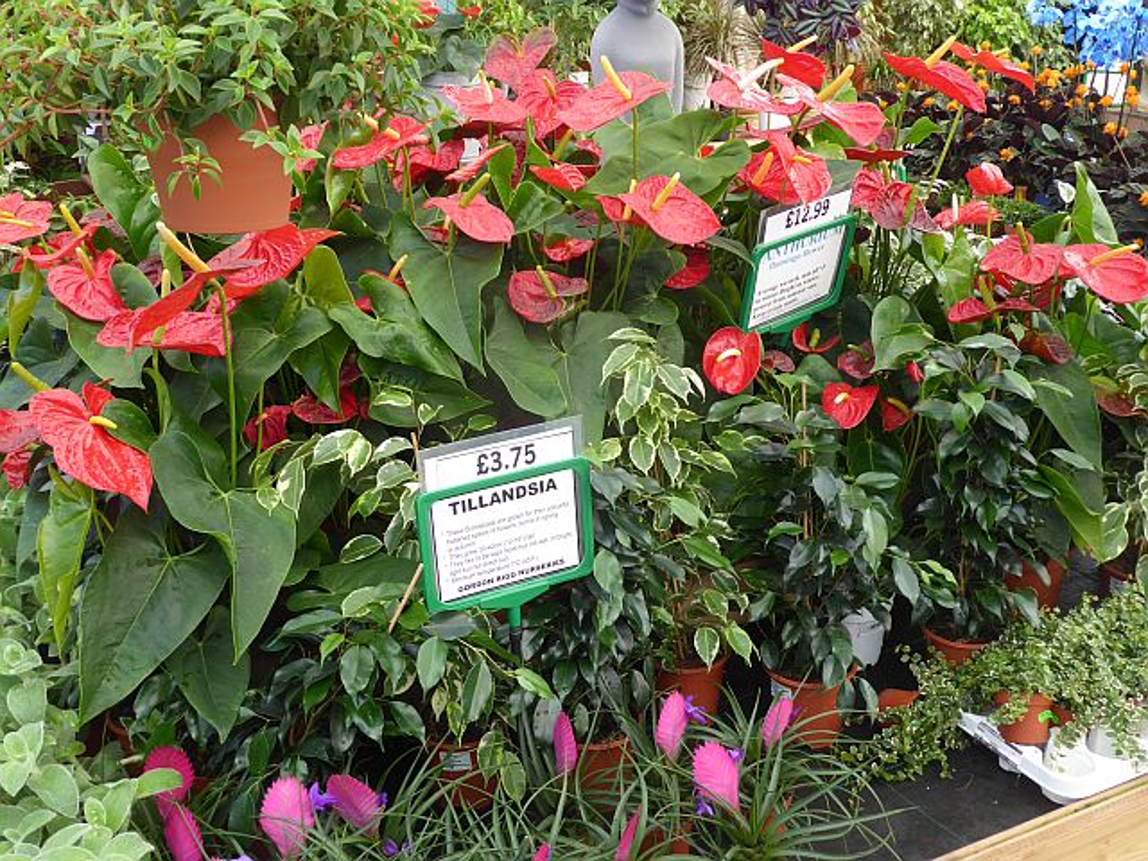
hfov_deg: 46.8
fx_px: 1327
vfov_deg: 36.0
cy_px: 430
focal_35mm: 40
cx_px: 574
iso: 160
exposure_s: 1/60
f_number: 3.8
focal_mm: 7.2
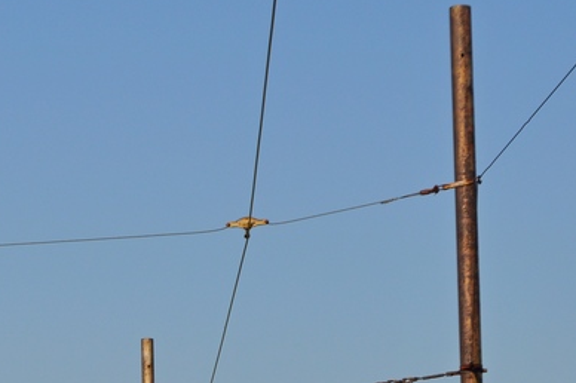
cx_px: -221
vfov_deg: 6.5
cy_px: 454
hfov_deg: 9.7
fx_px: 3334
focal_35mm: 209
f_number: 8
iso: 100
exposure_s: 1/320
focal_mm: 45
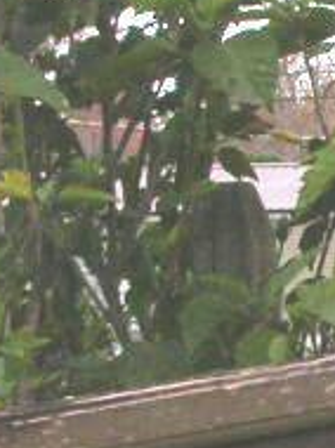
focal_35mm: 550
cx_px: 948
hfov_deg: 2.7
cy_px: 719
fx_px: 7113
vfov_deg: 3.6
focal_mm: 17.1
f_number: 8.2
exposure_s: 1/93.8
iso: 50
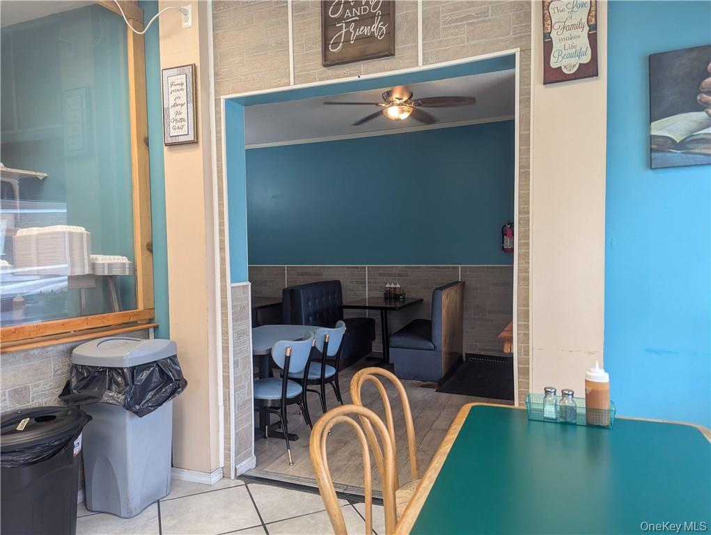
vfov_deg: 56.9
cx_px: 356
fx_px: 493
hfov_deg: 71.5
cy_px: 268
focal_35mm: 24
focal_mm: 6.81
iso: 206
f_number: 1.85
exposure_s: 1/120
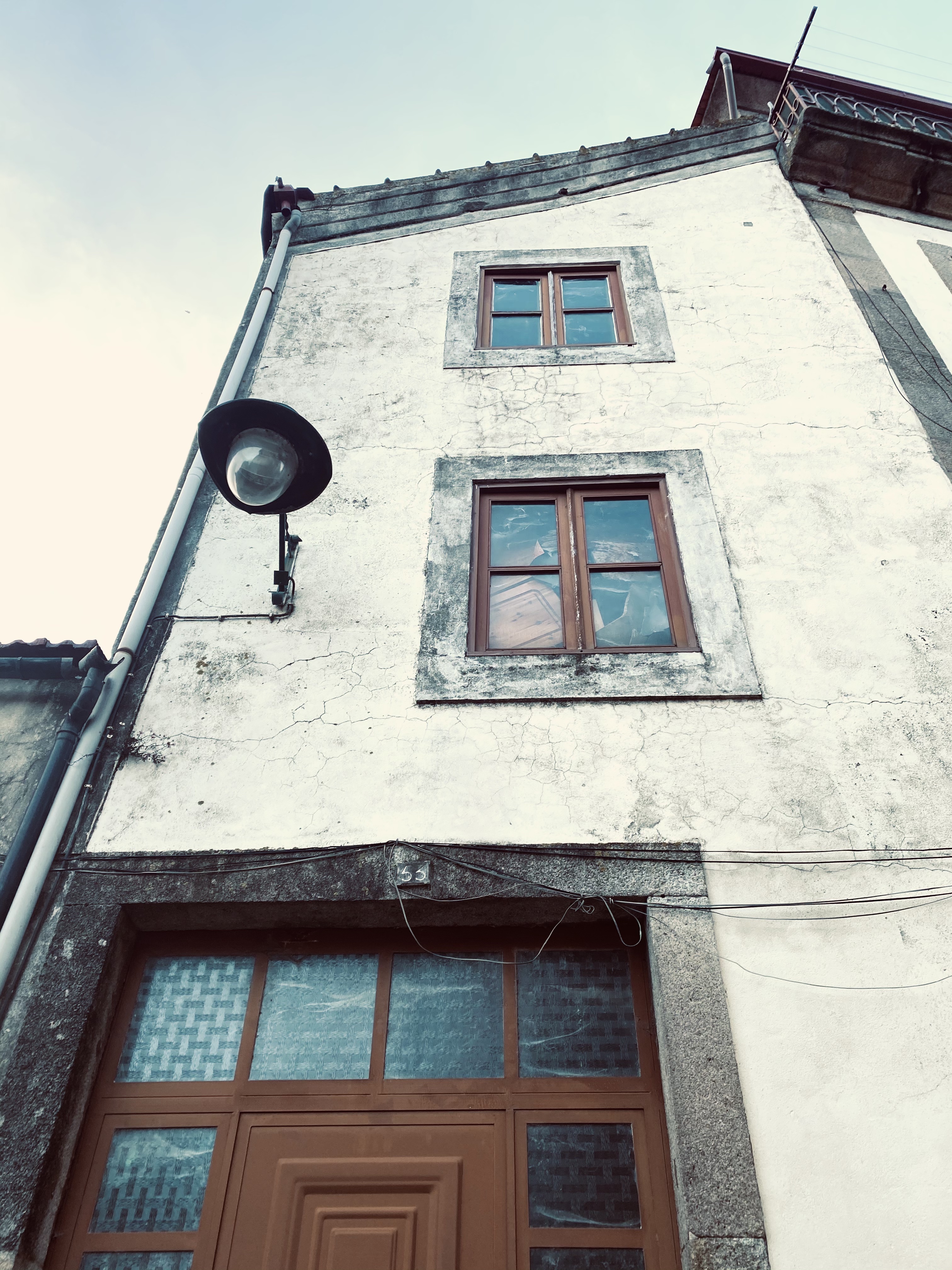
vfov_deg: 67.3
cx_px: 476
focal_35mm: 26
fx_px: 953
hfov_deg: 53.1
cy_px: 635
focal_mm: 4.25
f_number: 1.8
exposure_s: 1/128
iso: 32
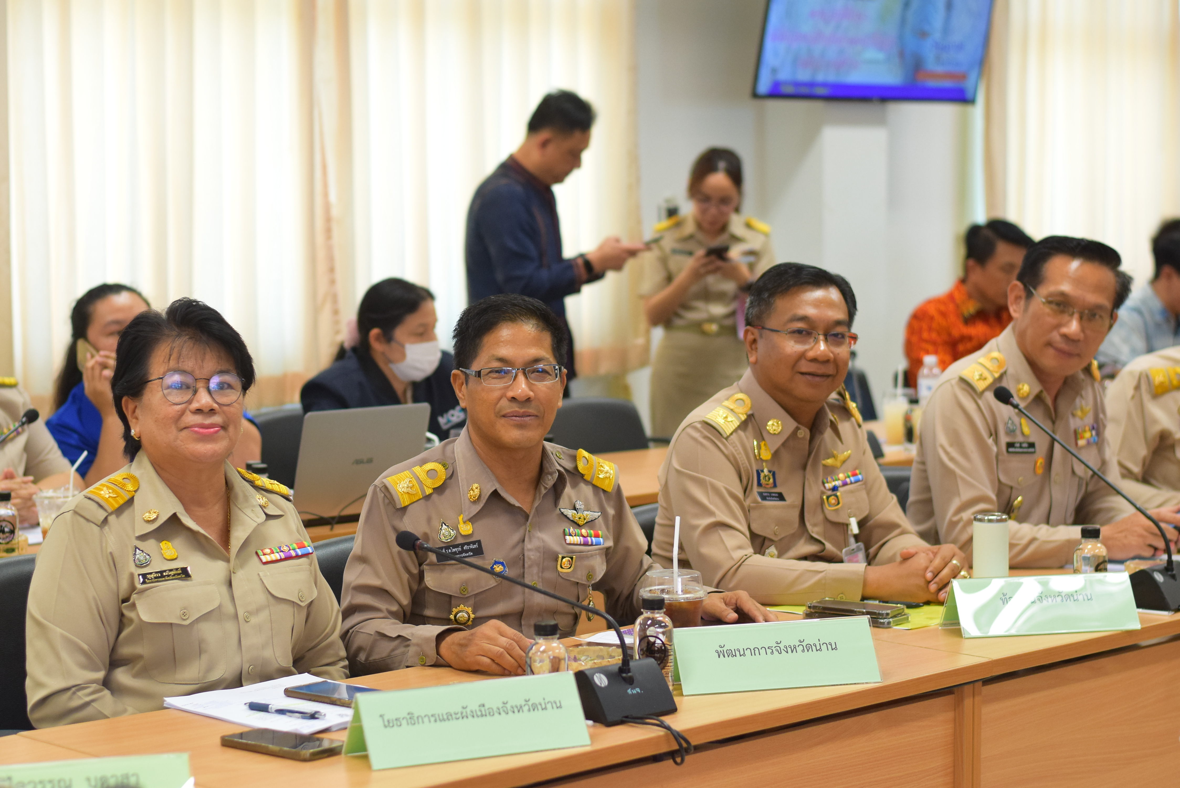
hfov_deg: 27.0
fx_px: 2459
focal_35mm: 75
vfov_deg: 18.2
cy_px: 394
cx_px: 590
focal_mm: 50
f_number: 2.8
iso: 1250
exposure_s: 1/400
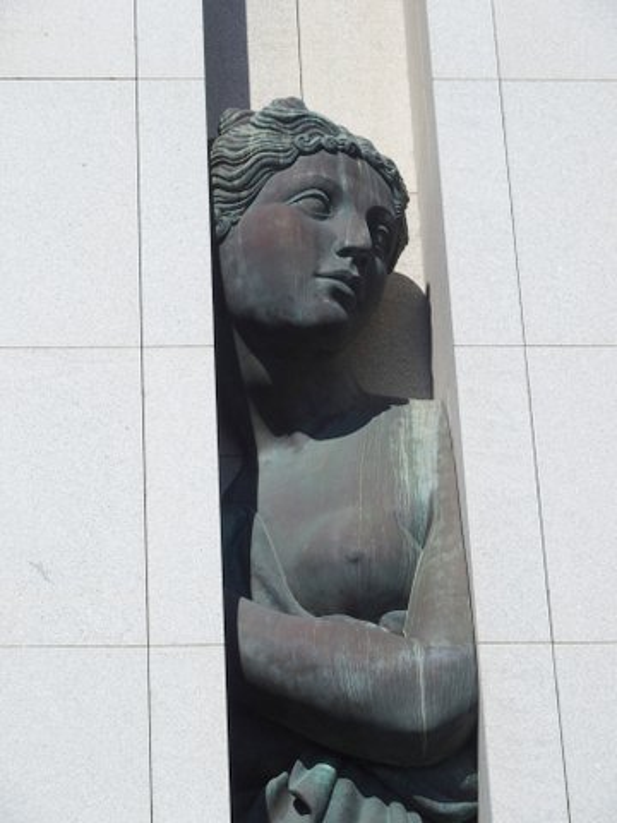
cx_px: 308
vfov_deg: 13.2
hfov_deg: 9.9
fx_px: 3565
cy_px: 412
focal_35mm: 150
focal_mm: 31.8
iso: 100
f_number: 5
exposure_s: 1/1000
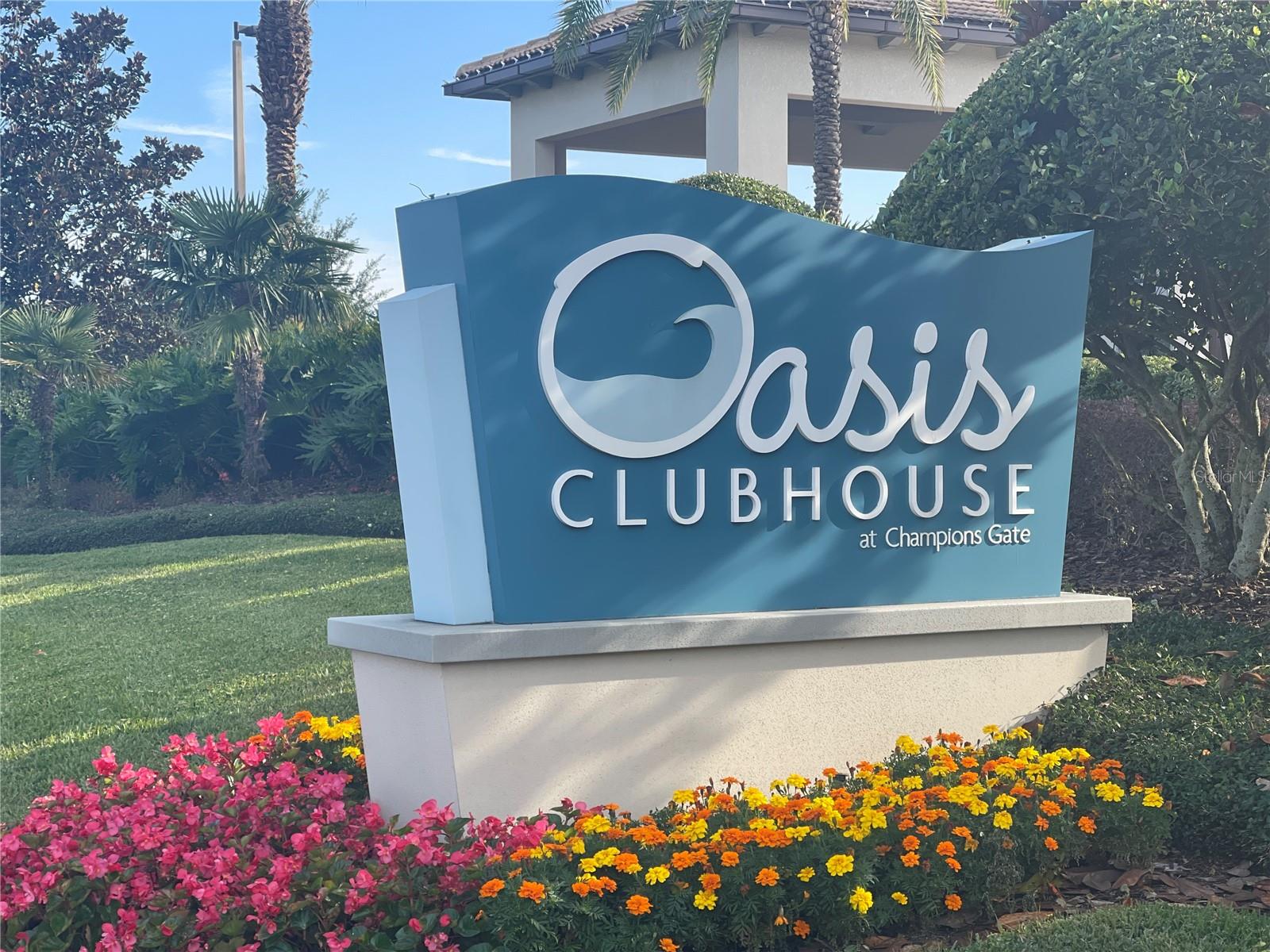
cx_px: 635
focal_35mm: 64
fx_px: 2348
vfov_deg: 22.9
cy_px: 476
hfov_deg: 30.3
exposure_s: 1/384
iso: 32
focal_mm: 7.5
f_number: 2.2
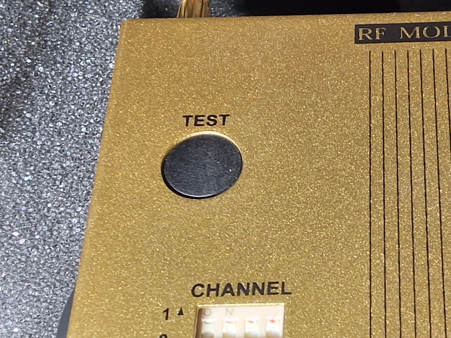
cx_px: 406
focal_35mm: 79
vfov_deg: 18.6
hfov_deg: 24.0
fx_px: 1029
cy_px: 201
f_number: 1.9
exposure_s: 1/60
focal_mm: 2.91
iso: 40
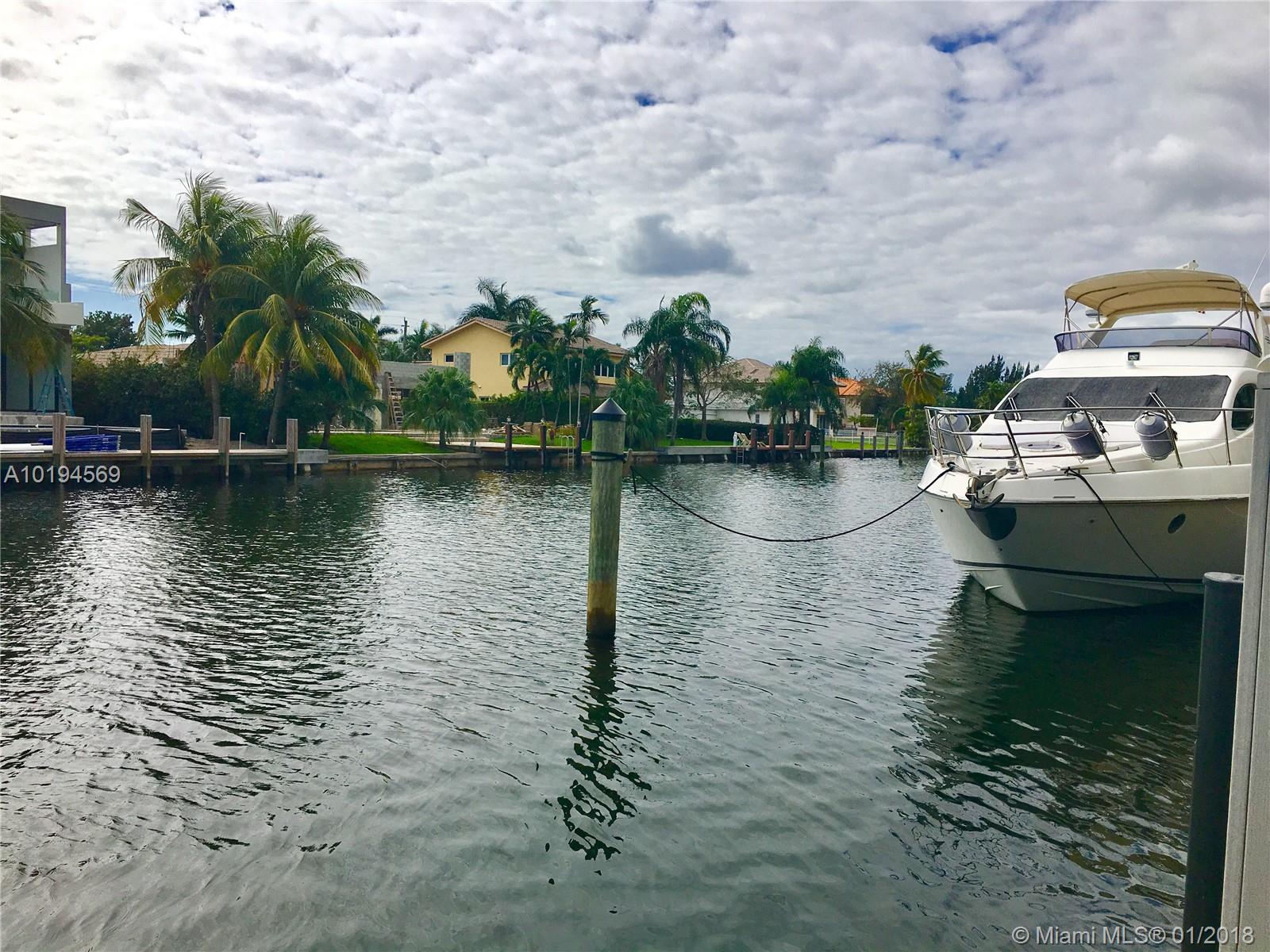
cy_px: 476
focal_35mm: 29
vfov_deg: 48.2
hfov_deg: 61.7
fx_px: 1064
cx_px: 635
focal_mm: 4.15
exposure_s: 1/3663
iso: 25
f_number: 2.2
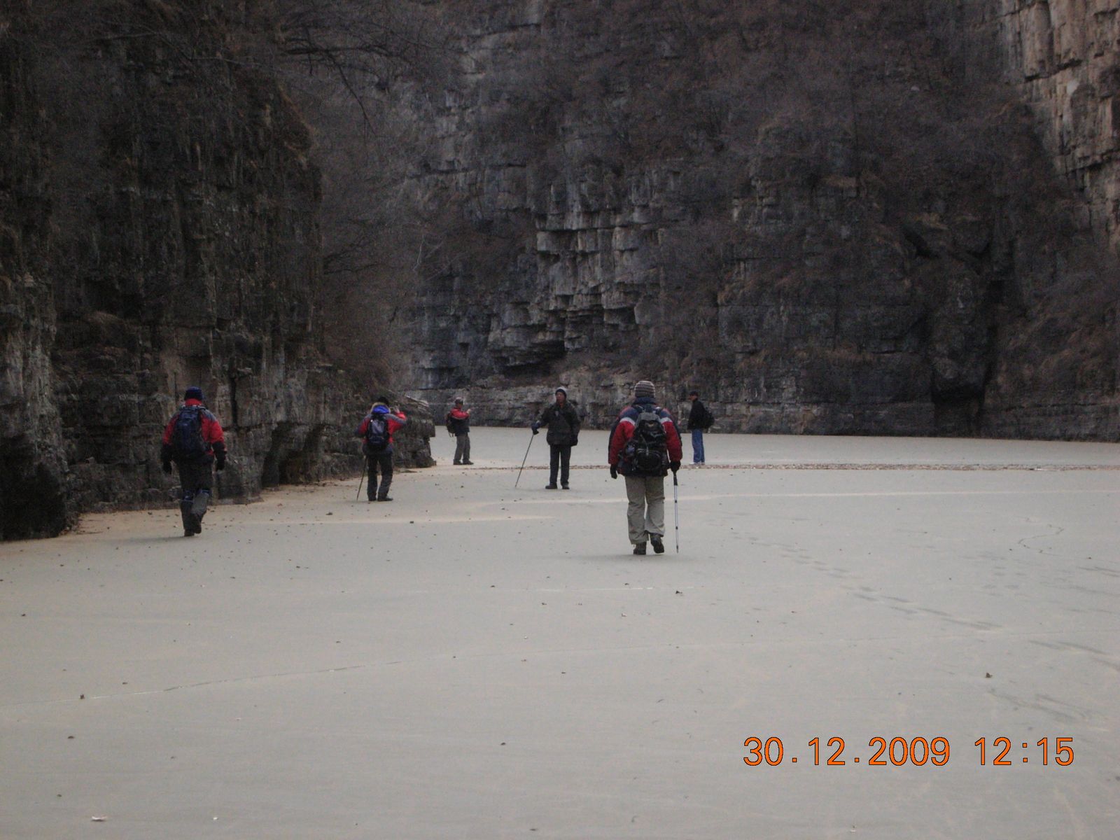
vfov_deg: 11.8
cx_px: 560
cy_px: 420
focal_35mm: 126
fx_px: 4077
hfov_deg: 15.6
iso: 200
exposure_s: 1/256
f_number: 5.3
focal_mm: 26.3
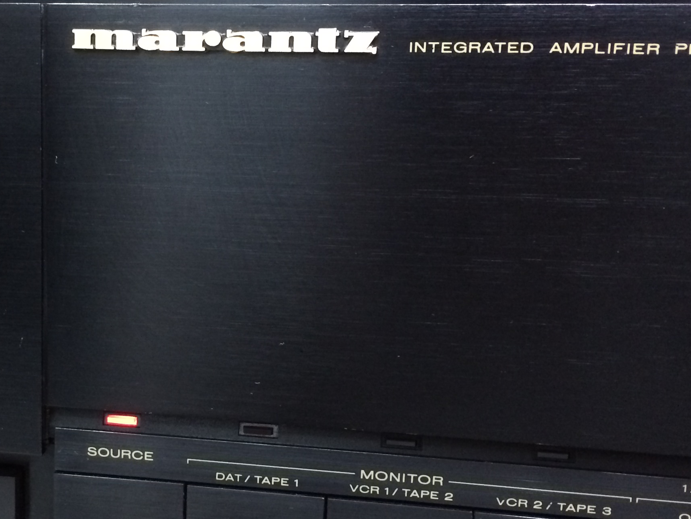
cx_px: 161
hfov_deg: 34.1
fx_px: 1098
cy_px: 301
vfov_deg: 26.5
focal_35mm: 55
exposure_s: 1/17
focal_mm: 4.15
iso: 500
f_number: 2.2
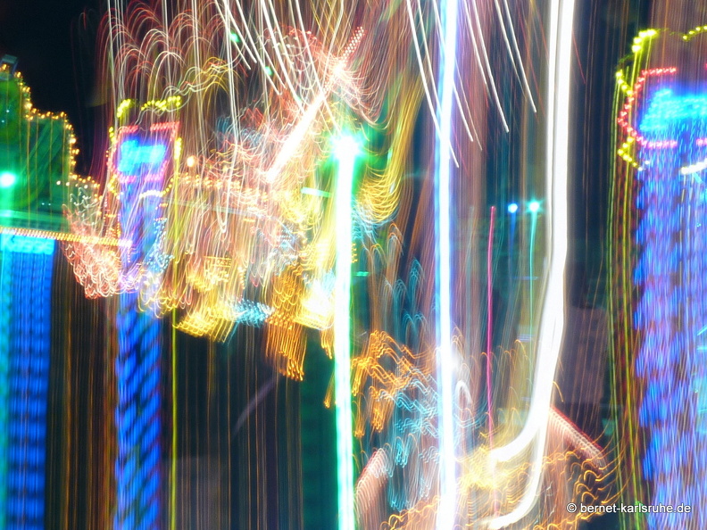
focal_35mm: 48
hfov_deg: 39.7
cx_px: 354
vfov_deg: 30.3
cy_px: 265
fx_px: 980
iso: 100
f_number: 8
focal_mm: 4.8
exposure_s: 1.6
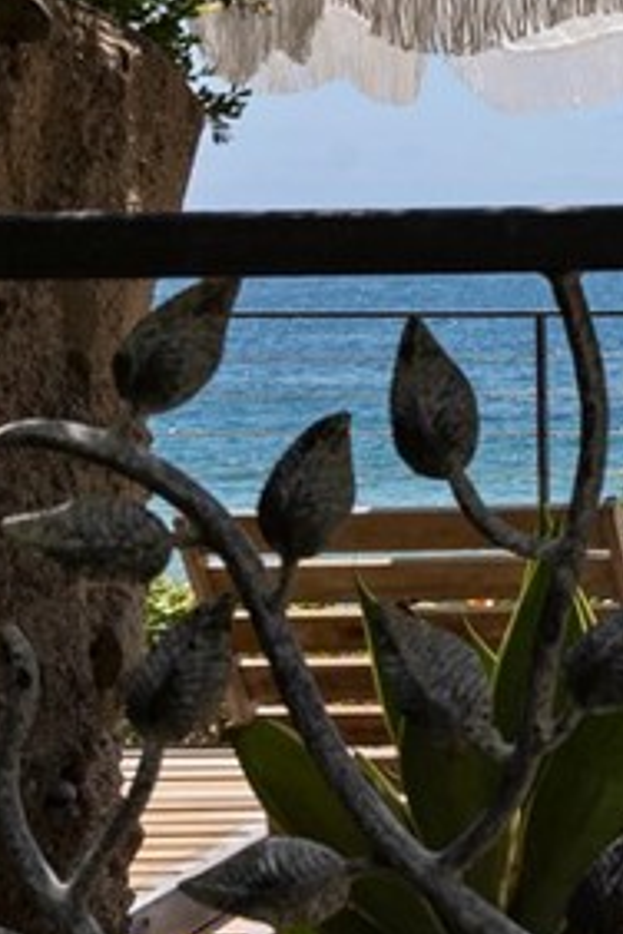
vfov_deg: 18.6
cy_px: 243
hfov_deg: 11.0
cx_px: 1385
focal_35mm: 109
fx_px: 2829
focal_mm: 30
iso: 100
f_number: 8
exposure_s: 1/500
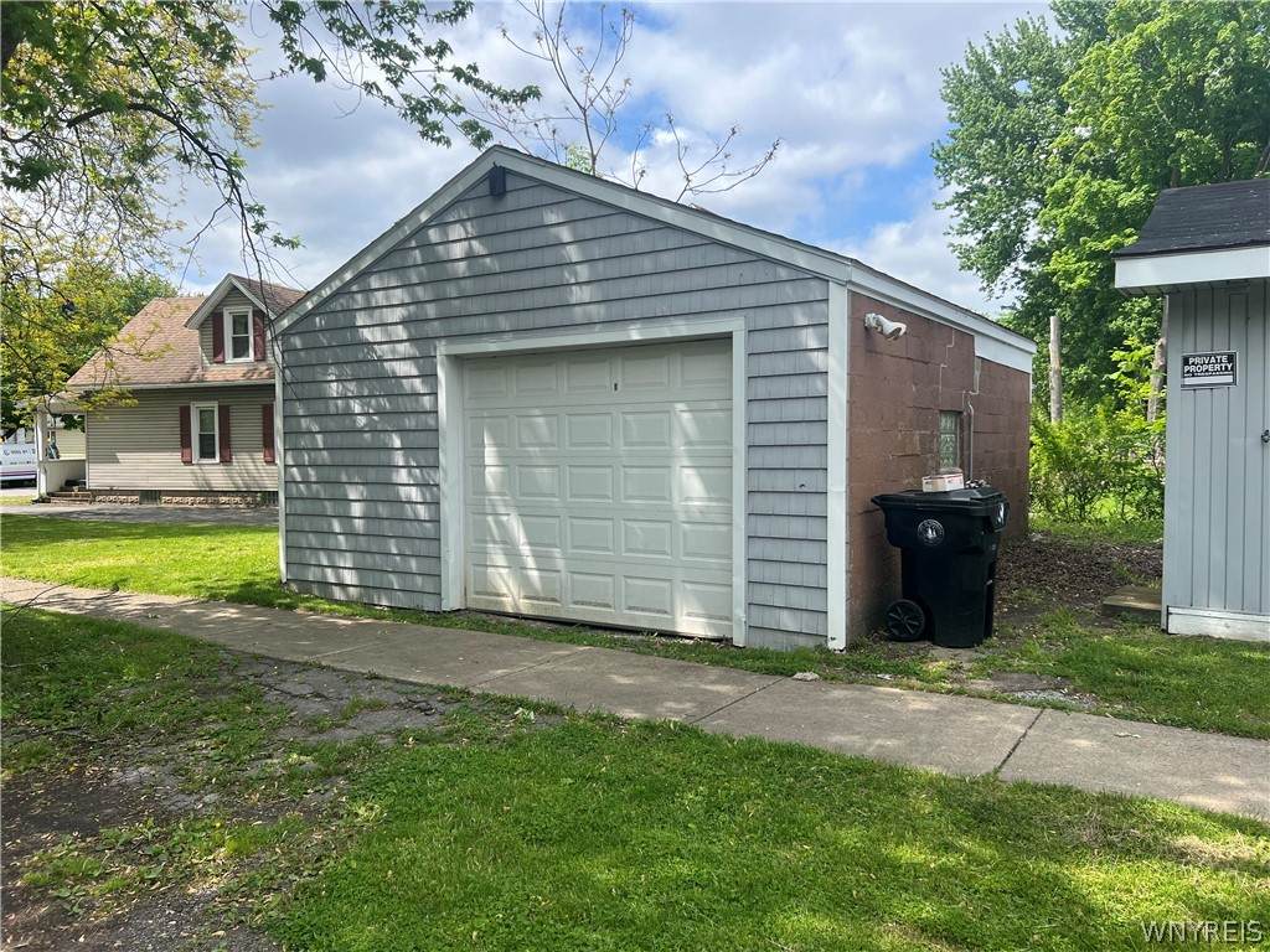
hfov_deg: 67.3
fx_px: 954
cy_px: 476
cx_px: 635
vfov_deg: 53.1
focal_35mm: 26
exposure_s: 1/3077
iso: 50
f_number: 1.5
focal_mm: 5.7
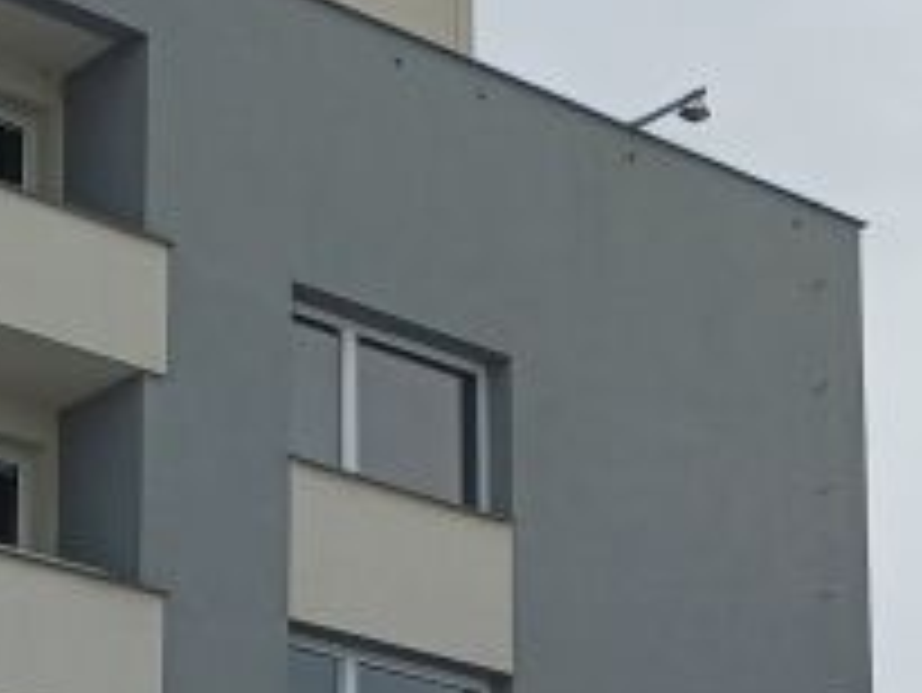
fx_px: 3331
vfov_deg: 11.6
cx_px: 756
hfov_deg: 15.6
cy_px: 891
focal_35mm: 125
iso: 50
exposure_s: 1/962
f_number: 1.8
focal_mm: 4.65
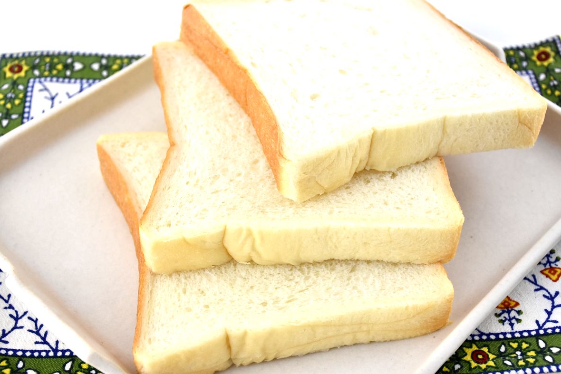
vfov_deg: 23.4
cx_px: 284
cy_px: 189
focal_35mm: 58
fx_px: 904
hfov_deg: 34.5
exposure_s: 1/125
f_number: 5.6
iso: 800
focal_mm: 38
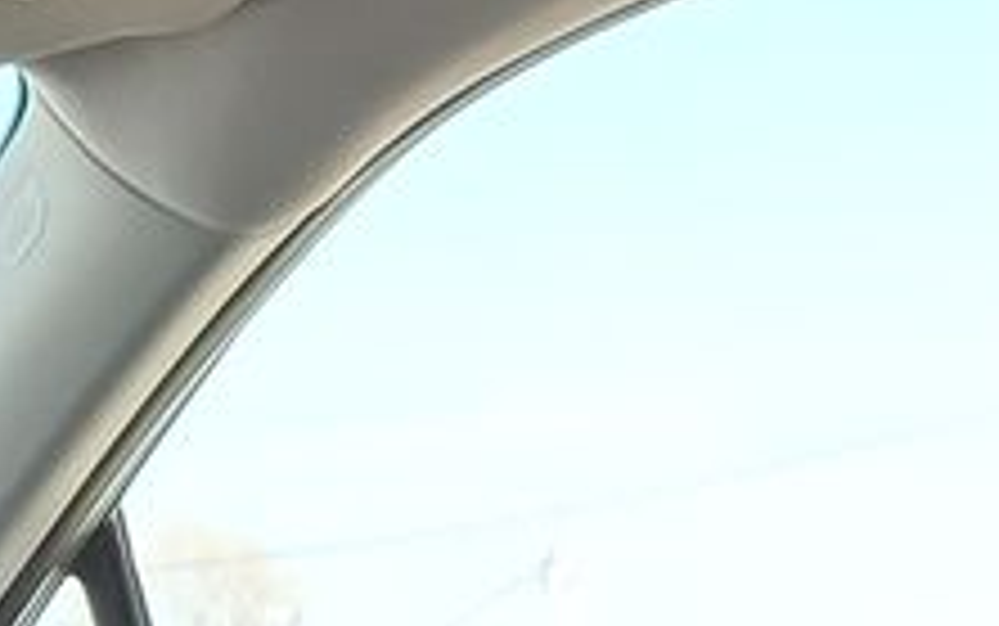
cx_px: 2282
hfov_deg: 10.2
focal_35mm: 183
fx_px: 4985
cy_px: 2180
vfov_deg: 6.3
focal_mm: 6.7
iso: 93
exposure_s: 1/119
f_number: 1.8
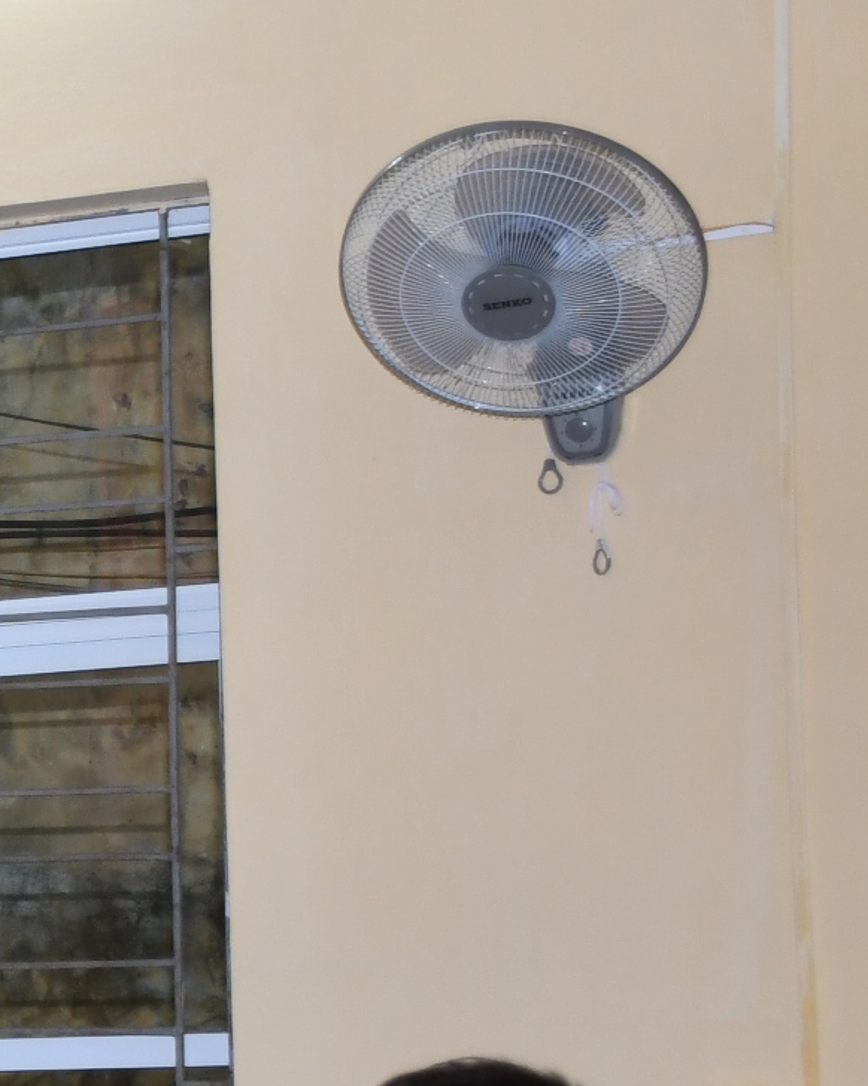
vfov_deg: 13.6
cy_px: 986
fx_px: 4498
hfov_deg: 9.9
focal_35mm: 140
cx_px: -1099
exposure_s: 1/200
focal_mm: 26
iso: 500
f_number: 3.8
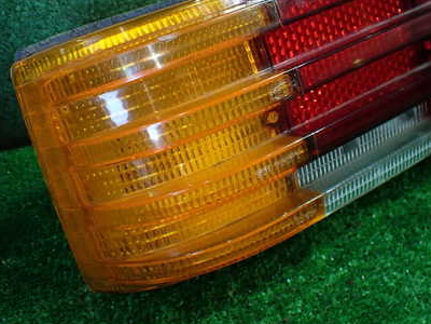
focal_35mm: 45
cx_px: 245
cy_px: 112
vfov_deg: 32.0
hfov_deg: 42.0
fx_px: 560
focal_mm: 5.4
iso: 500
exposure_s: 1/125
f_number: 2.3
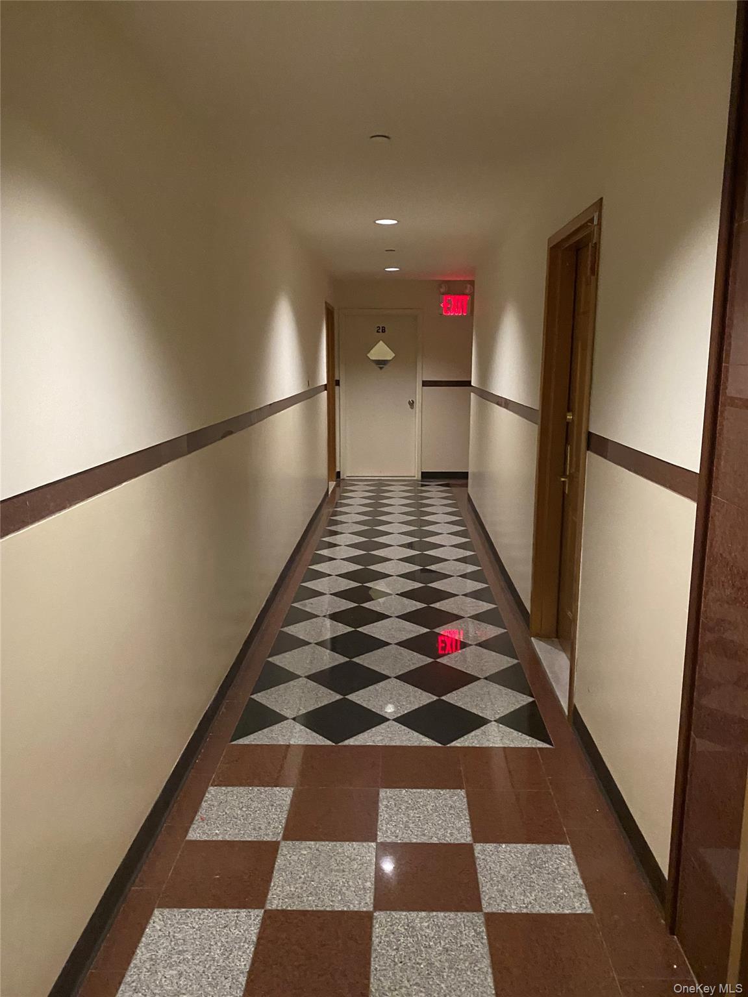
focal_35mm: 26
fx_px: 749
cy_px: 498
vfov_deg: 67.3
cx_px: 374
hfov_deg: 53.1
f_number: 1.8
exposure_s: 1/30
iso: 800
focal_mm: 4.25
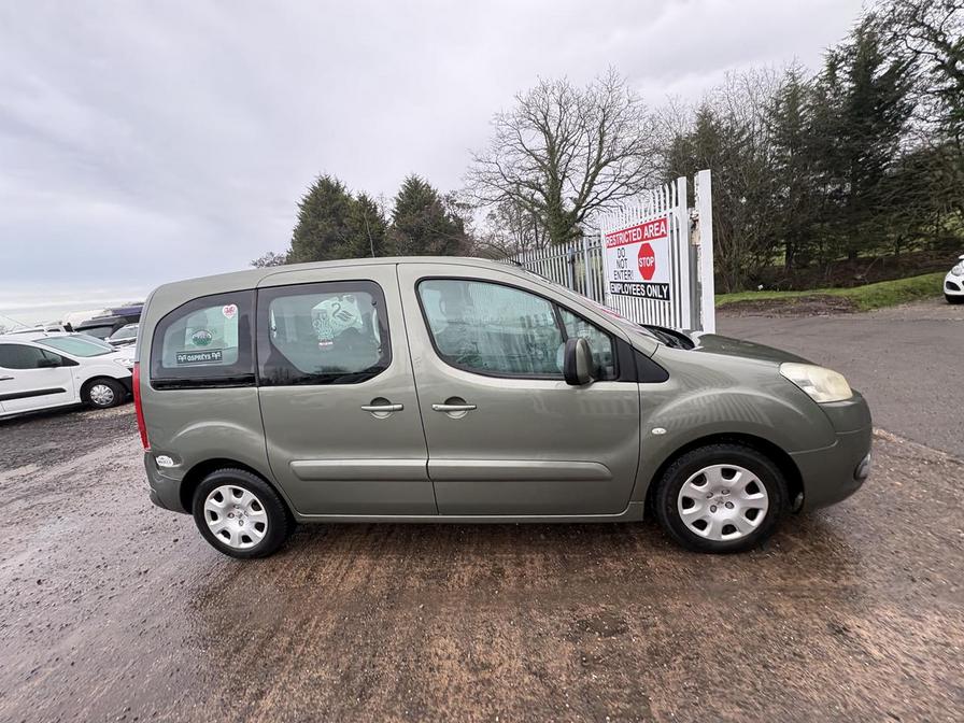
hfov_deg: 102.1
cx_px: 482
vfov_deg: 85.7
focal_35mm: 14
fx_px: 390
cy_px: 362
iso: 64
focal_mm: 2.22
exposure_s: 1/99
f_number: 2.2
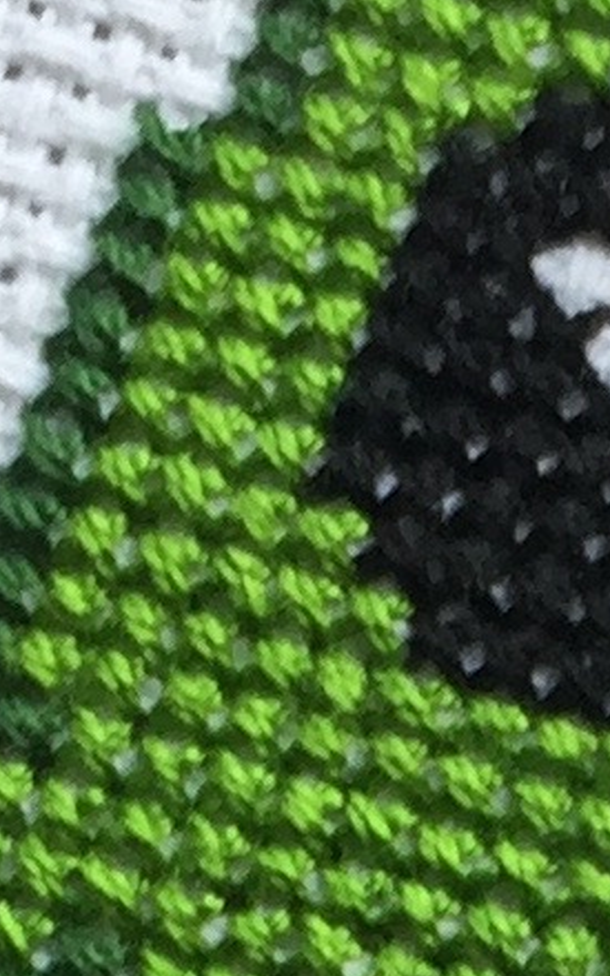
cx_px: 825
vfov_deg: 8.7
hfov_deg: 5.7
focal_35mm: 228
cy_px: 1877
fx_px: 6065
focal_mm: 4.15
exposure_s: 1/120
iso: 40
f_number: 2.2
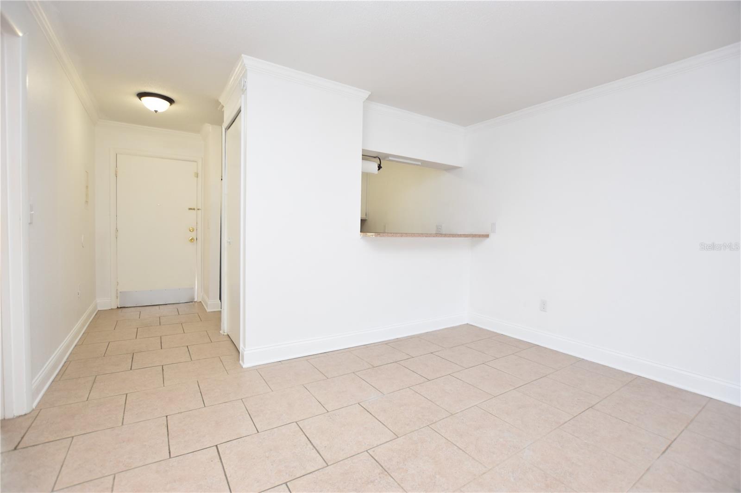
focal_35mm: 15
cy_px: 246
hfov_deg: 100.4
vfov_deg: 77.3
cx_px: 370
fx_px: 309
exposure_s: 1/60
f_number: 4
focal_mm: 10
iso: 360
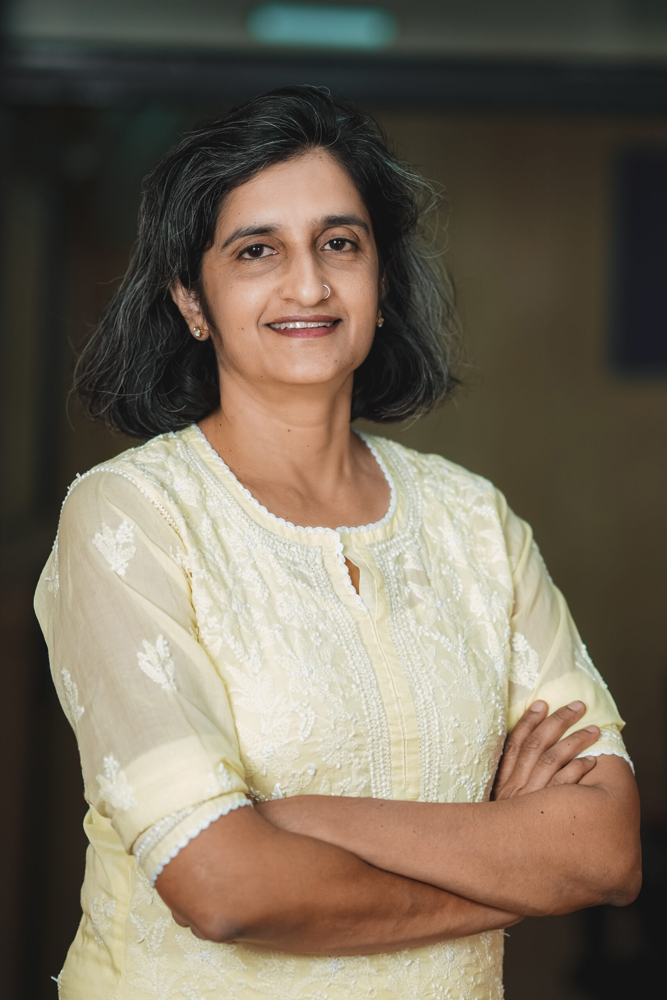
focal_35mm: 127
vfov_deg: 16.1
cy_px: 500
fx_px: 3529
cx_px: 334
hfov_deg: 10.8
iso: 200
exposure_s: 1/1000
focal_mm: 85
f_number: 1.6
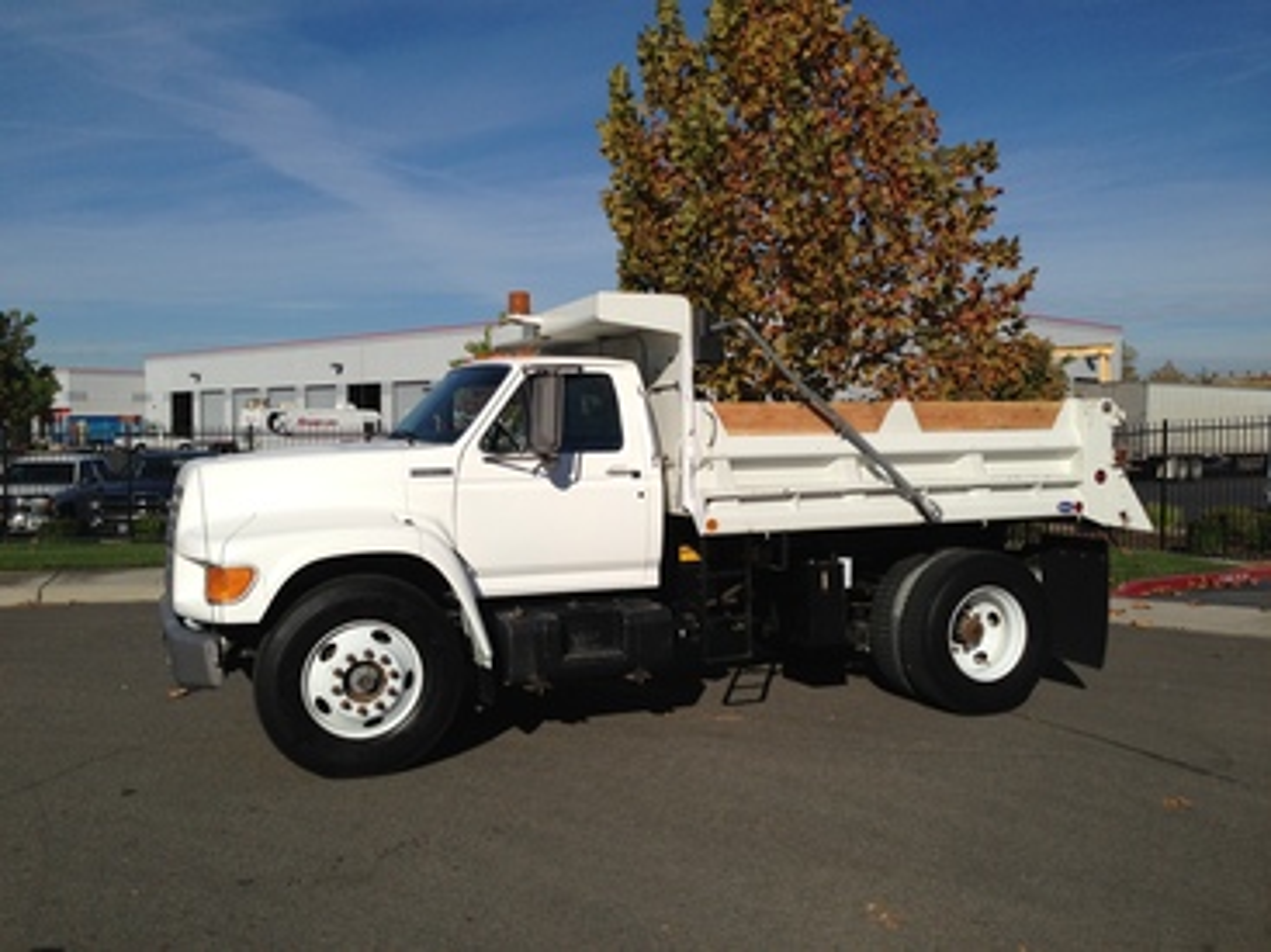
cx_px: 636
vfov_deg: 42.9
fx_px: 1211
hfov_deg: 55.4
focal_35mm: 33
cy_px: 476
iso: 50
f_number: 2.4
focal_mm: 4.13
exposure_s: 1/3876
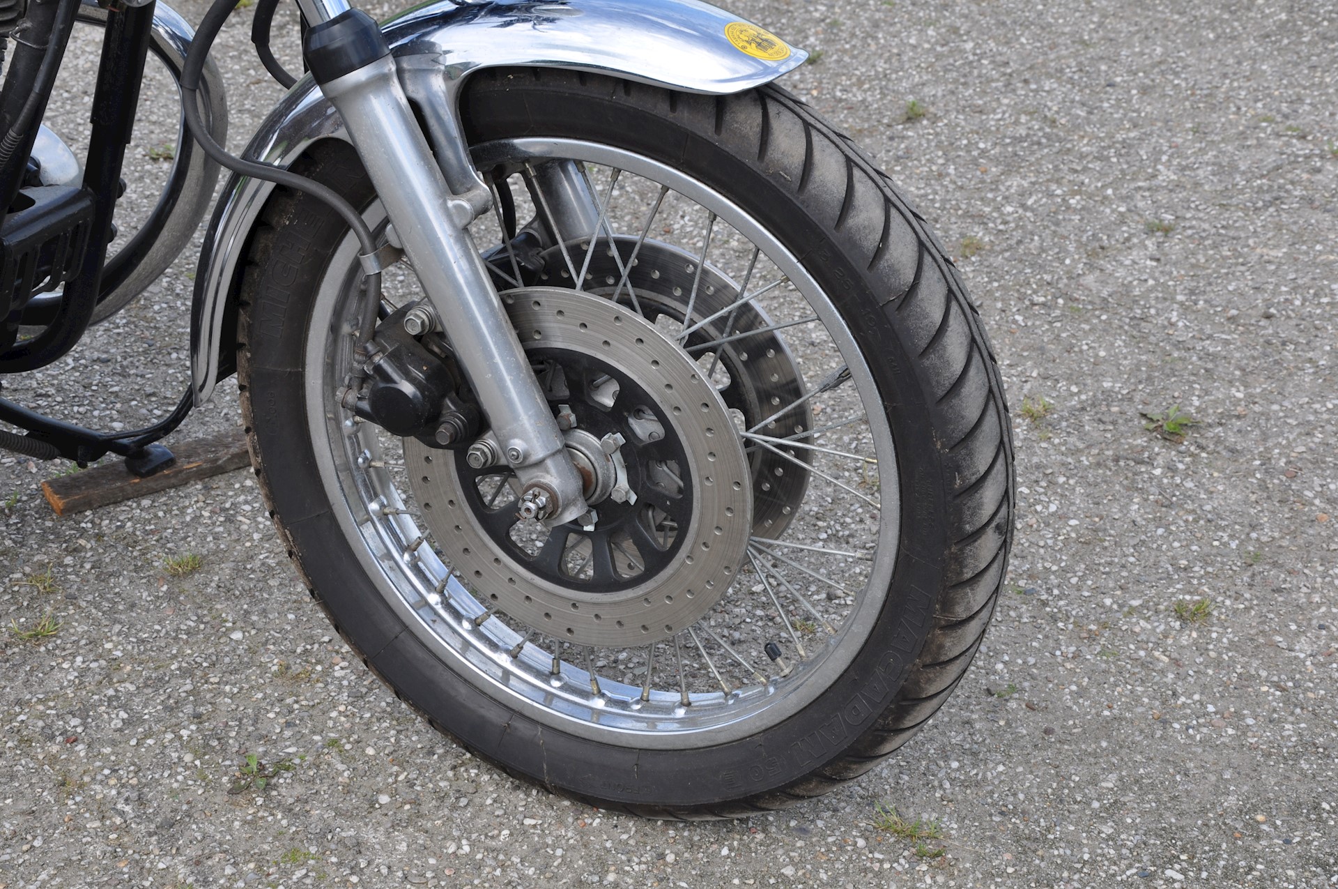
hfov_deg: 26.0
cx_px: 669
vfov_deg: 17.4
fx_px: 2895
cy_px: 444
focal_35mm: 78
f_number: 11
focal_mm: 52
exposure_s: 1/125
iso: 200
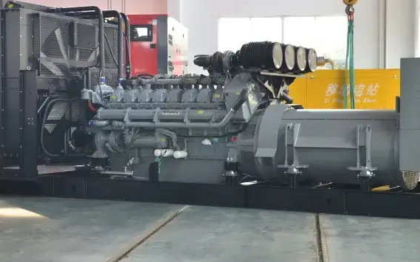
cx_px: 231
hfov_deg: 28.2
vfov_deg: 17.8
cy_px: 125
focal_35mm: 73
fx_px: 835
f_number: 4.2
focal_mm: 34
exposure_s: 1/10
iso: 160
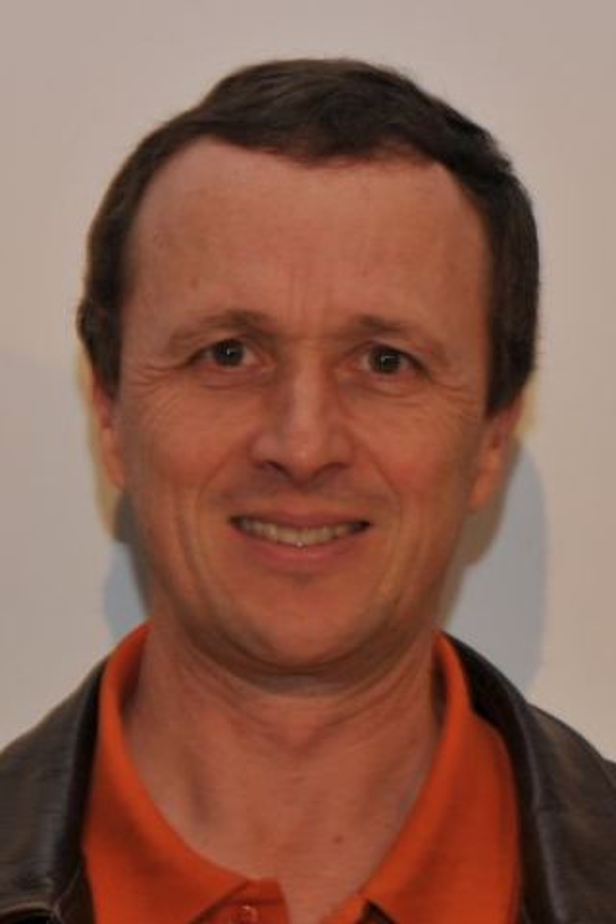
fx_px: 3657
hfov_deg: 9.6
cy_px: 462
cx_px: 308
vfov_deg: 14.4
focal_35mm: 142
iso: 200
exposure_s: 1/60
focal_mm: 95
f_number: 5.3
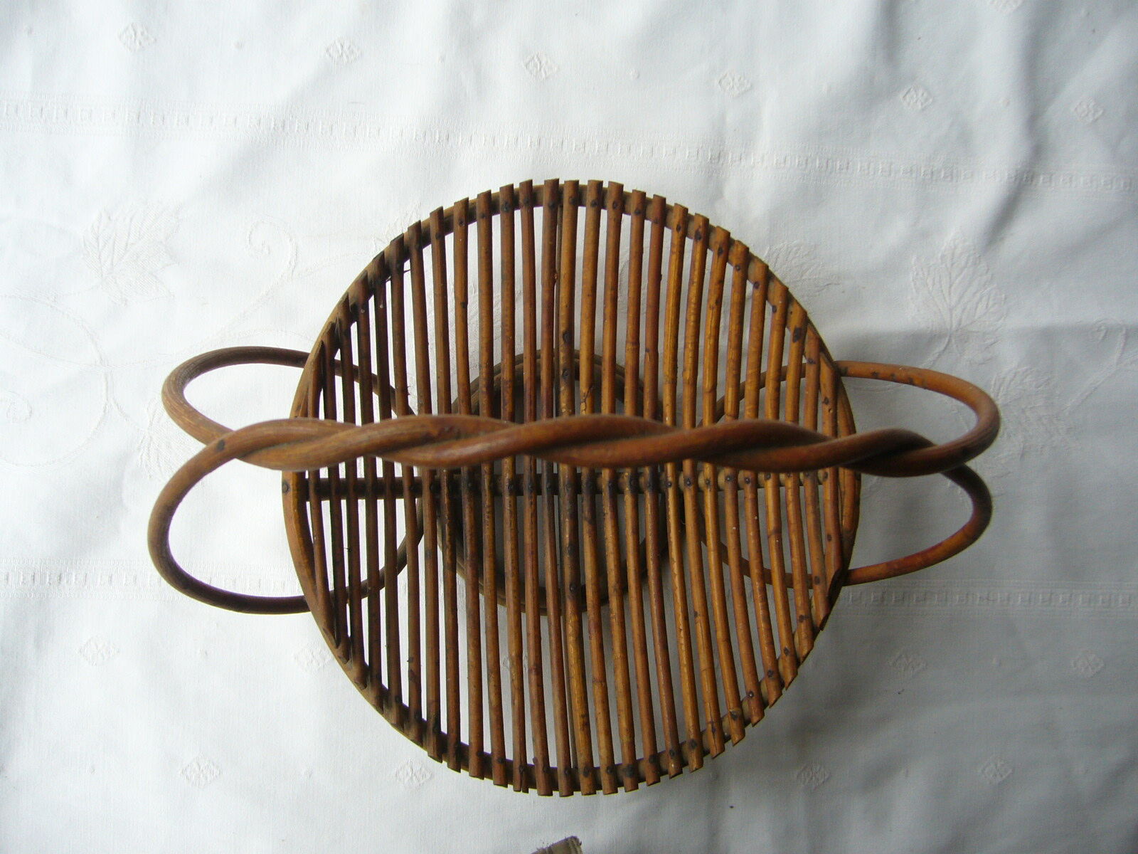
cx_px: 569
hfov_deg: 52.6
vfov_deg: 40.7
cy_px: 427
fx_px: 1151
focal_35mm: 35
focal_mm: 5.8
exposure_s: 1/30
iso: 100
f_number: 2.8
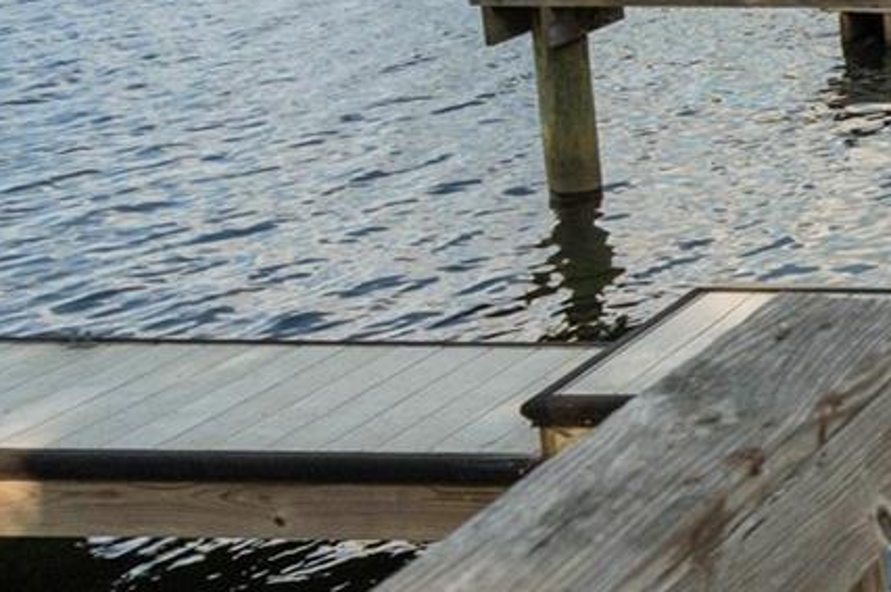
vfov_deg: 14.0
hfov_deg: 16.4
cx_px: 1763
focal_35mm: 96
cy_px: 14
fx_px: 2374
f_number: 6.3
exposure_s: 1/1000
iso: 320
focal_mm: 20
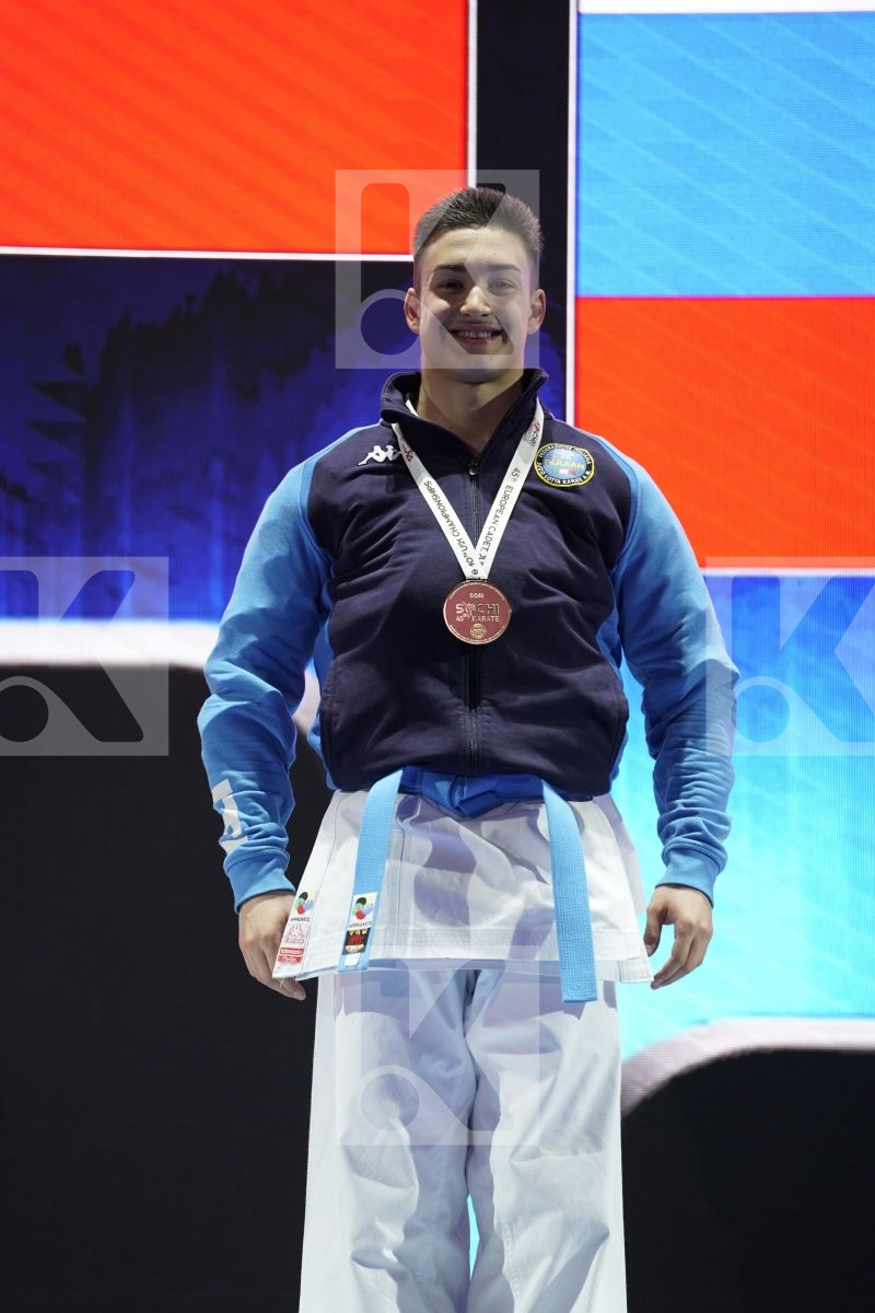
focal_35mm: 200
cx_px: 438
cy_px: 656
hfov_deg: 6.9
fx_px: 7291
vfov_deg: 10.3
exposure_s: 1/250
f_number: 2.8
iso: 640
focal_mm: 200
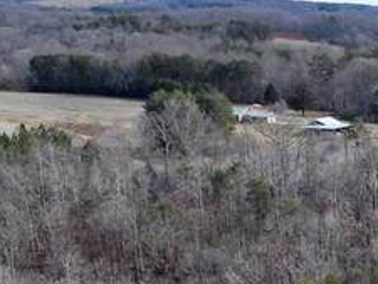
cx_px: 654
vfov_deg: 13.2
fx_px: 1191
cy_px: 349
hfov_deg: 15.7
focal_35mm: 109
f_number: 2.8
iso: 340
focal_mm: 12.3
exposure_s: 1/240
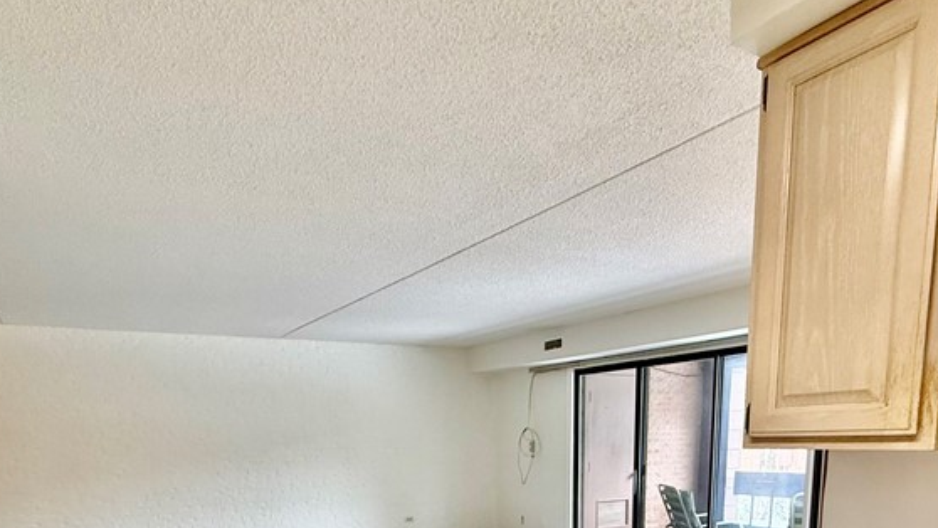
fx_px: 696
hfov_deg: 67.9
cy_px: 555
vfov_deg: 36.3
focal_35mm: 28
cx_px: 459
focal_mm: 2.22
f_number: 2.2
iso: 160
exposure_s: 1/120
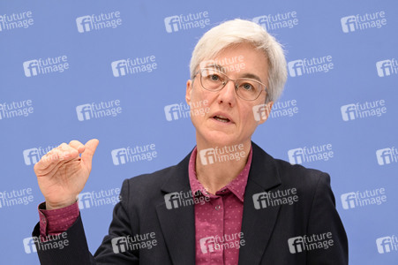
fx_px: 1348
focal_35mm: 122
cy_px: 132
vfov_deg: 11.2
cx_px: 199
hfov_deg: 16.8
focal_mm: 122
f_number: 5
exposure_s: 1/400
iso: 3200
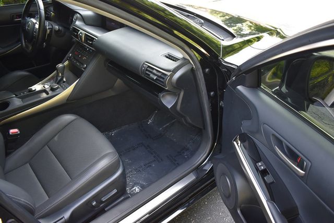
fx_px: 251
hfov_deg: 67.4
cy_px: 112
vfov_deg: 48.0
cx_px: 167
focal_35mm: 27
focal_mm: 18
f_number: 3.5
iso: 800
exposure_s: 1/250
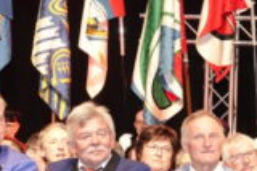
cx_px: 411
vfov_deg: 8.3
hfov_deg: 11.9
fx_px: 1161
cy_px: 180
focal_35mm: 163
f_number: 3.2
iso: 2500
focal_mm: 14.65
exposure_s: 1/200
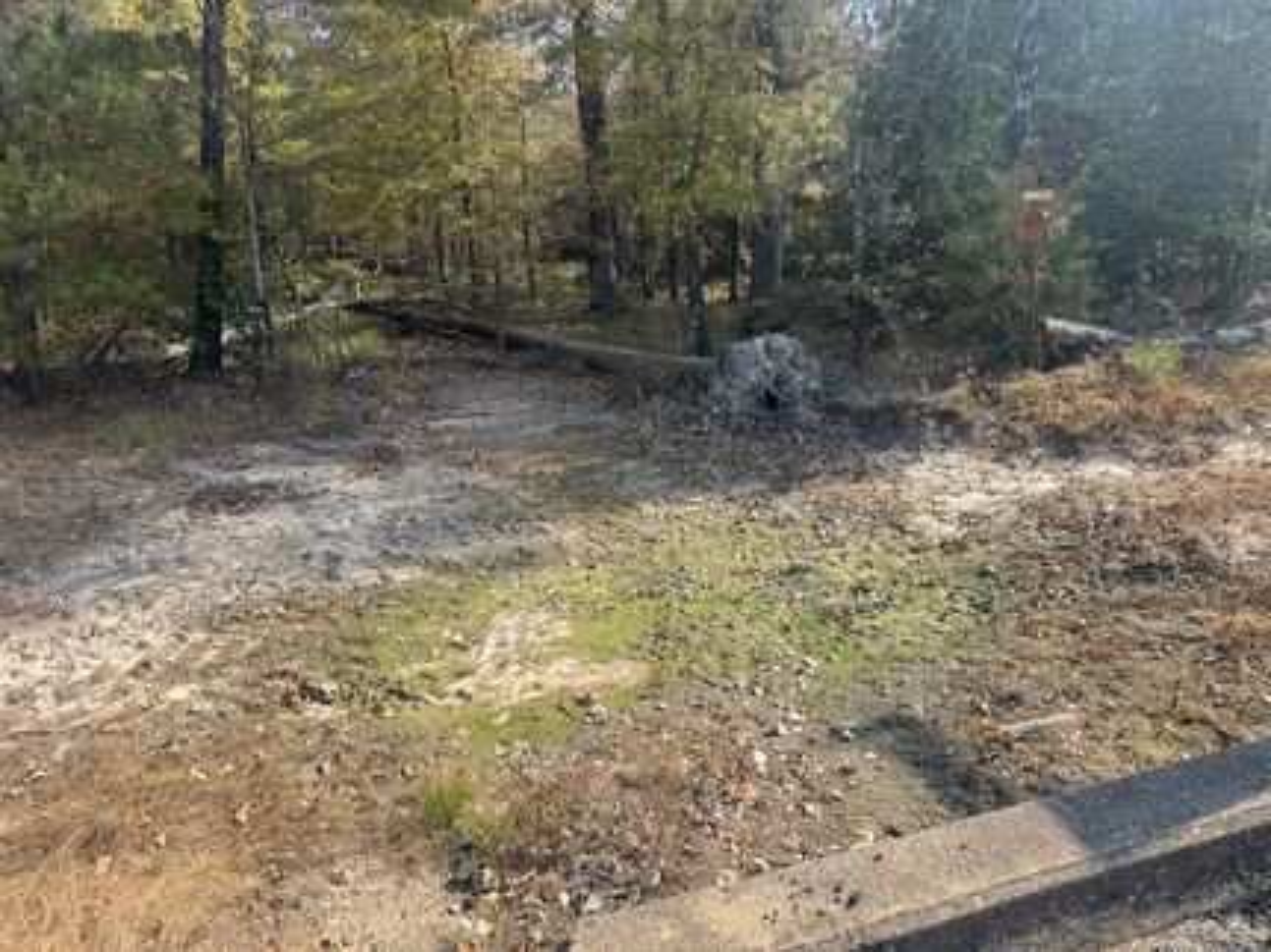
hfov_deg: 71.6
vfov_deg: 56.8
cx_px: 636
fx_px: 881
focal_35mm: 24
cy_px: 476
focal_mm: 6.76
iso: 80
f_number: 1.78
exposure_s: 1/1923
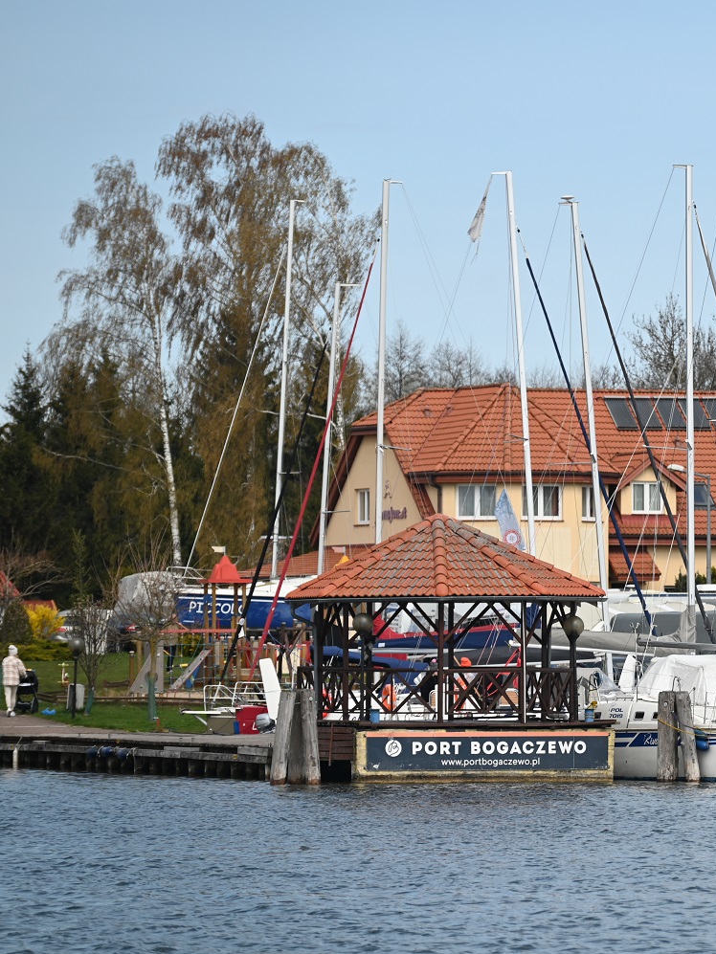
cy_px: 478
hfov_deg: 6.0
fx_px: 6783
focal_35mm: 246
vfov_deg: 8.0
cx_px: 703
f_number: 5.6
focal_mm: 170
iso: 160
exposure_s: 1/1000
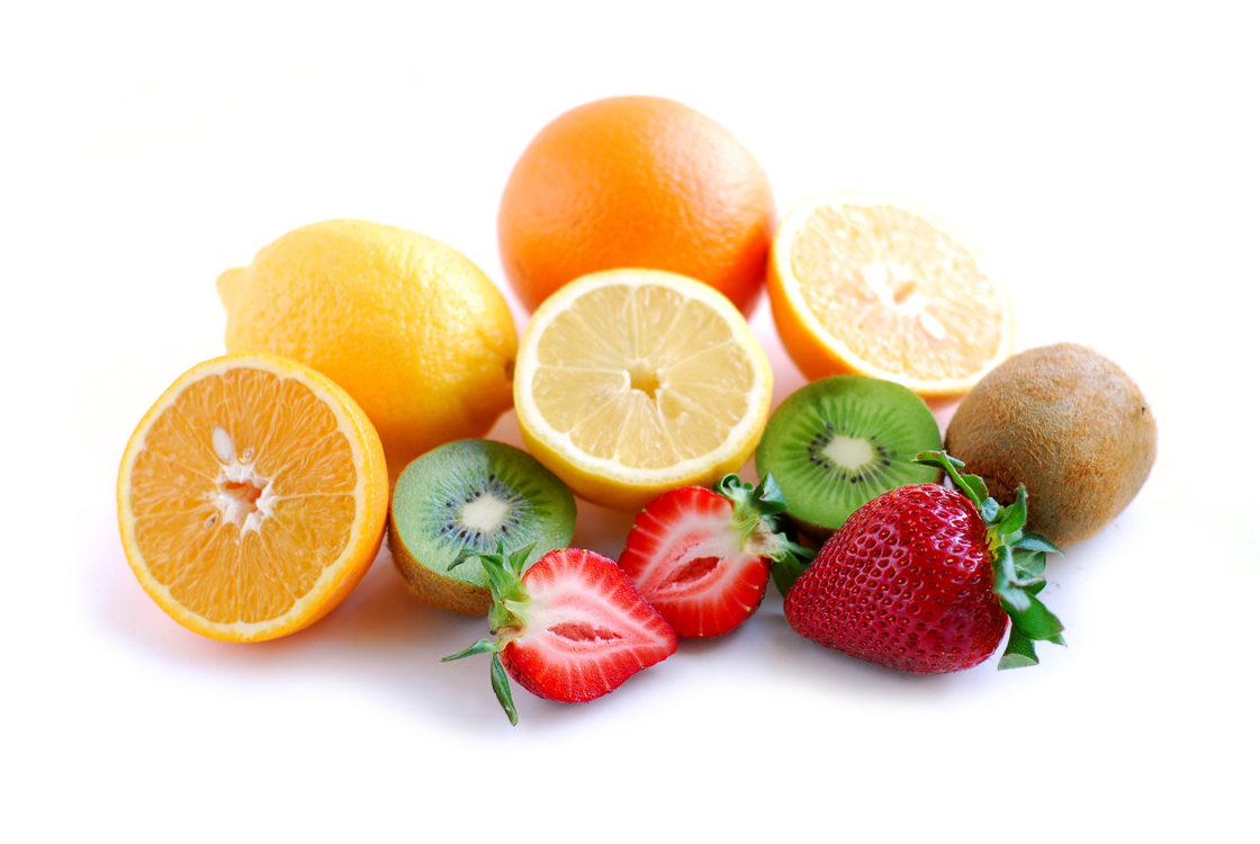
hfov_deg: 27.0
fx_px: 2628
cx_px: 630
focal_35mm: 75
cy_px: 422
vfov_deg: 18.2
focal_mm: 50
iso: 100
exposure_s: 1/30
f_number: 2.8
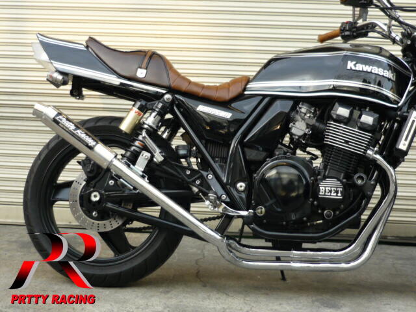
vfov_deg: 22.3
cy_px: 156
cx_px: 208
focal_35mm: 66
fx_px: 793
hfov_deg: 29.4
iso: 100
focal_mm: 6.8
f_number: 3
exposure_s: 1/40
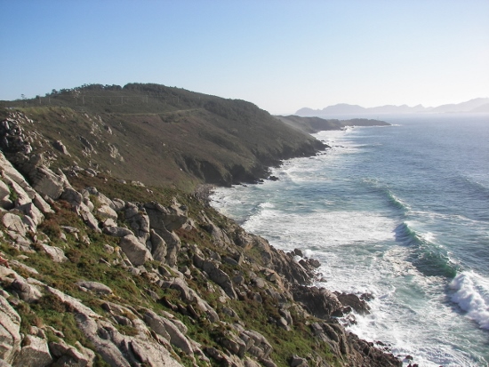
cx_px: 244
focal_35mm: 36
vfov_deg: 39.7
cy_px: 184
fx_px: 509
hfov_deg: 51.3
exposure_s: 1/640
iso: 50
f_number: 4
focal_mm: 6
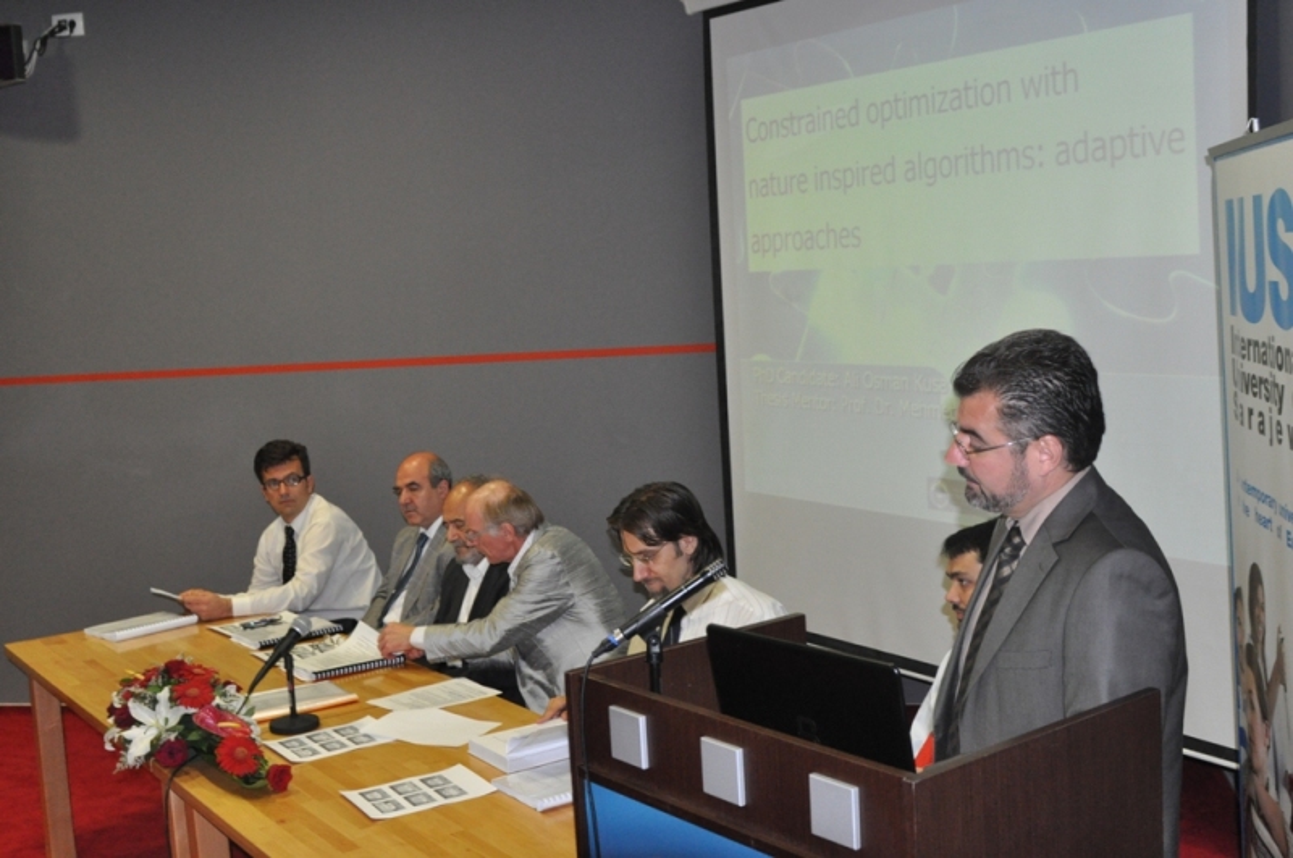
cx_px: 646
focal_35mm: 44
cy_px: 429
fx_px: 1560
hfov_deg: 45.0
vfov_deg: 30.8
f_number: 5
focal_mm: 29
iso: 1600
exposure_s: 1/60
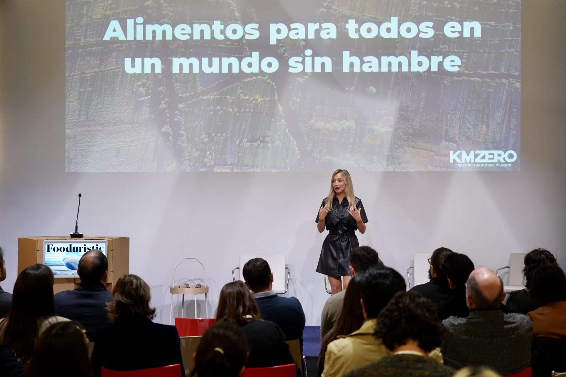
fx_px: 770
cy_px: 188
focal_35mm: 49
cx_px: 283
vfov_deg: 27.5
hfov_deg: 40.3
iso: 3200
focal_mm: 49
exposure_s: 1/125
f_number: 4
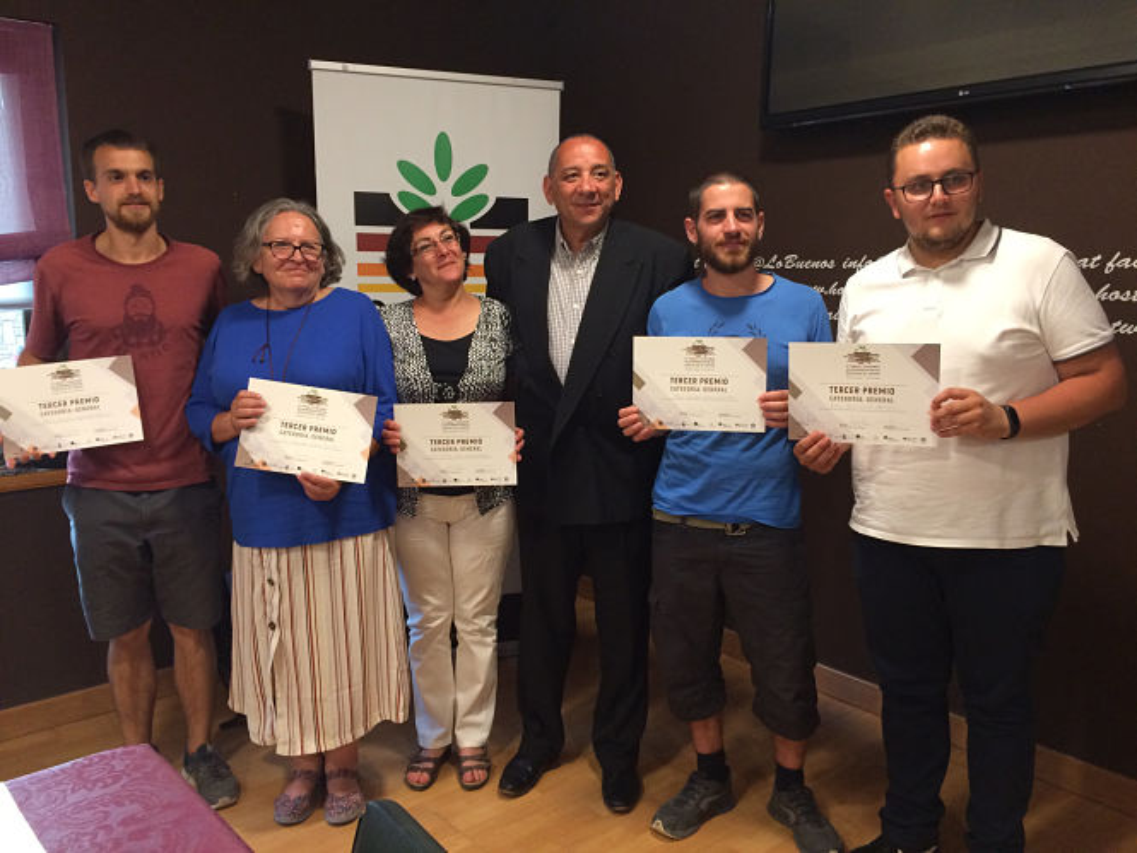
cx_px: 568
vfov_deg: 48.2
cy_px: 426
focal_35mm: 29
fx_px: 953
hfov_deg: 61.7
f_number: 2.2
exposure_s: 1/33
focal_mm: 4.15
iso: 250
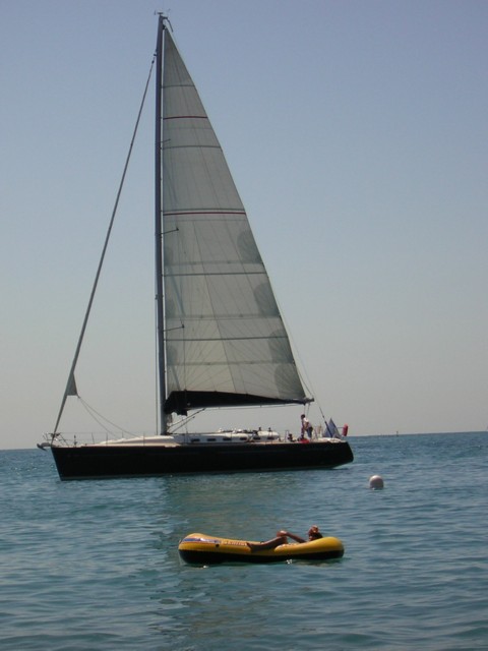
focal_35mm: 108
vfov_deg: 18.2
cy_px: 326
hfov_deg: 13.7
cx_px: 244
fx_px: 2030
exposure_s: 1/894
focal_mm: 14.1
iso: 50
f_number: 4.7
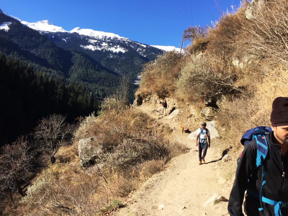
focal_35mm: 29
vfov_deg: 48.2
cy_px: 108
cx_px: 144
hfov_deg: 61.7
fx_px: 241
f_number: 2.2
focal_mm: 4.15
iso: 32
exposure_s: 1/1130
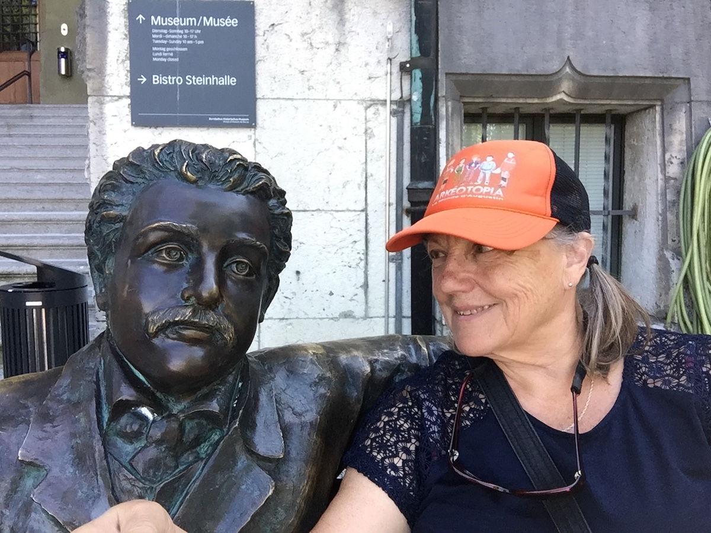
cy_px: 266
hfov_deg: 58.4
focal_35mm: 31
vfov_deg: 45.4
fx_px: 637
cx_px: 356
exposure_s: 1/100
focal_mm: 2.65
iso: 40
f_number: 2.2
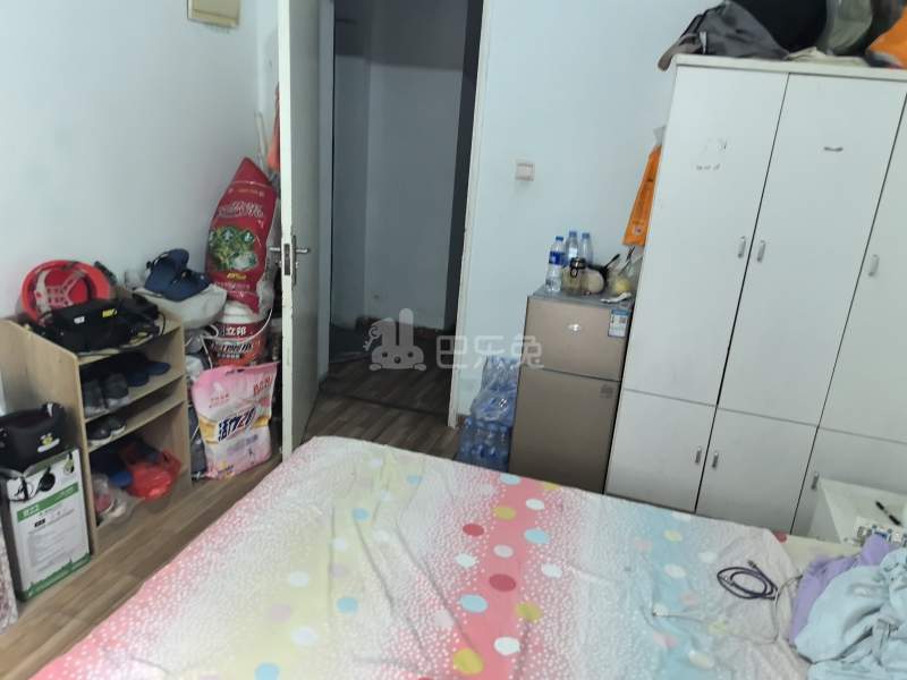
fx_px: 707
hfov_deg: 65.3
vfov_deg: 51.4
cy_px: 340
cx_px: 454
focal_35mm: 27
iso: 500
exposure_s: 1/100
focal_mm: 5.75
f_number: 1.4
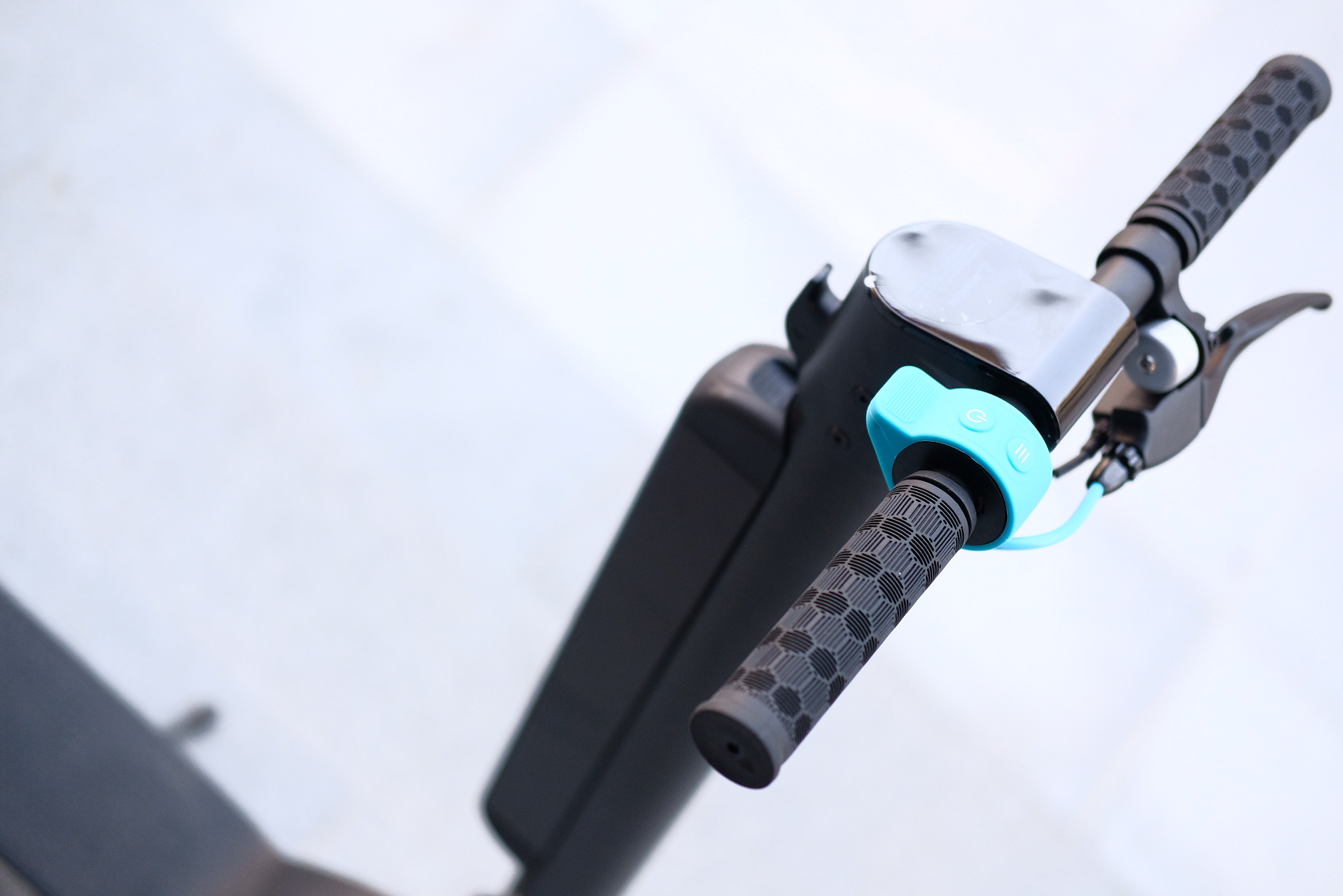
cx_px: 667
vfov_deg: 25.1
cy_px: 446
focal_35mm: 54
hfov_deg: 36.9
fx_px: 2014
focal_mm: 35
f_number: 2
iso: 800
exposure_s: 1/640
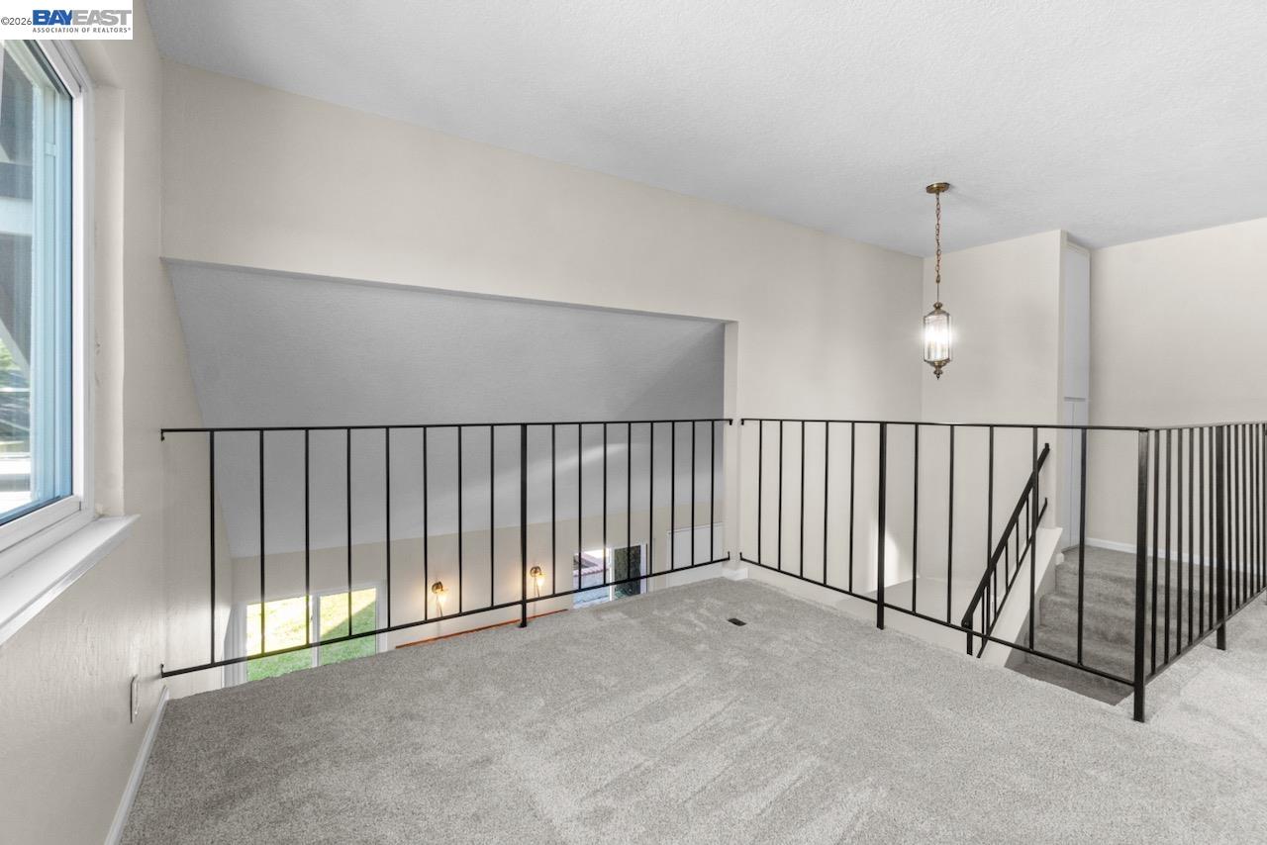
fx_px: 528
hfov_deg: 100.4
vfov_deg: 77.4
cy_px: 422
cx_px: 634
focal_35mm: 15
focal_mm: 10
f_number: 11
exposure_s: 1/15
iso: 800
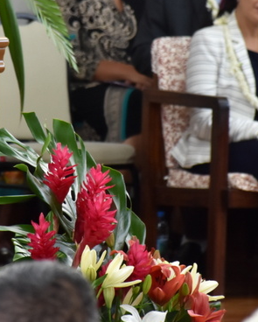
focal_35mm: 548
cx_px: 94
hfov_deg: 2.8
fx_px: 5224
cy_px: 76
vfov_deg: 3.5
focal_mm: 140
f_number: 5.6
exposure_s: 1/125
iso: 1000
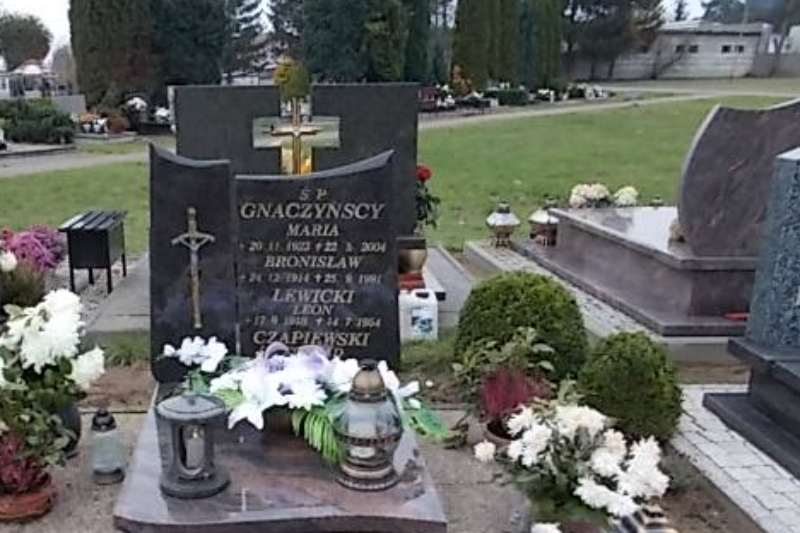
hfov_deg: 50.9
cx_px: 263
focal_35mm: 37
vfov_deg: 35.7
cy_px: 347
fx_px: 822
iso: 100
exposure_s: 1/25
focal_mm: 4.6
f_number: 3.2
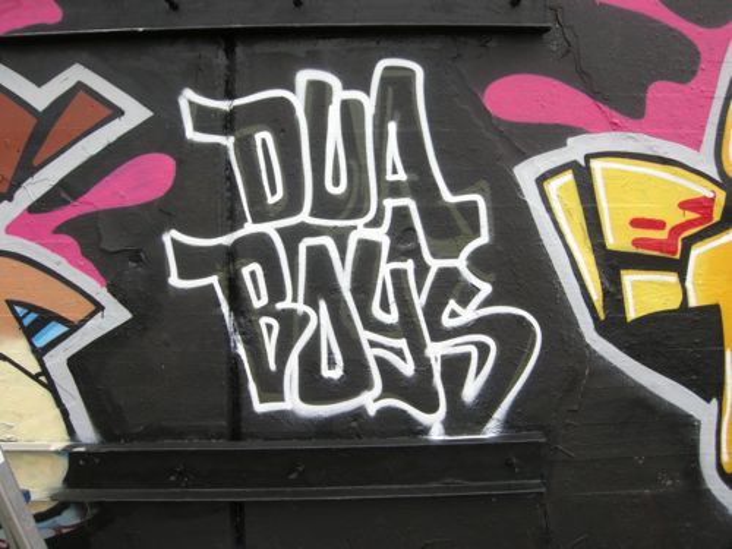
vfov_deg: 40.7
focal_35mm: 35
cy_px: 274
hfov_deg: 52.6
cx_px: 366
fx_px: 740
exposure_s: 1/66.5
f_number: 3.4
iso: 64
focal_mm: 7.5
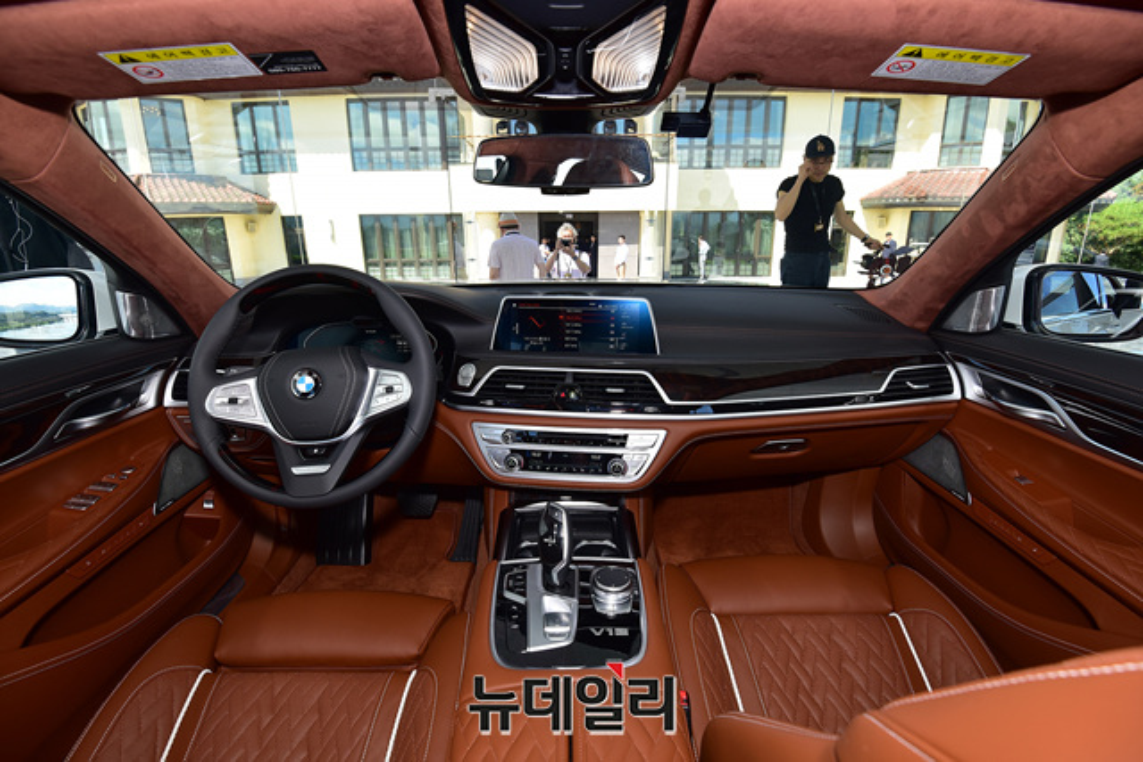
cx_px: 572
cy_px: 381
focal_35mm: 16
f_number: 7.1
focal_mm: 16
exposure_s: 1/200
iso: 200
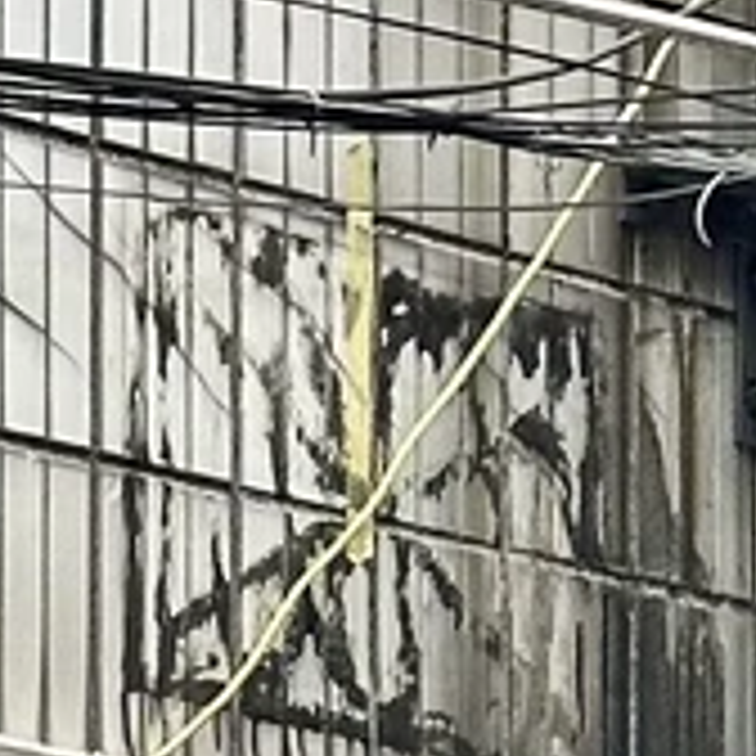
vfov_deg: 4.7
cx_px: -1418
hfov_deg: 4.6
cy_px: 1827
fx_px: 8994
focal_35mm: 364
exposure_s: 1/587
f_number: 1.78
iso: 64
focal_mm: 6.86
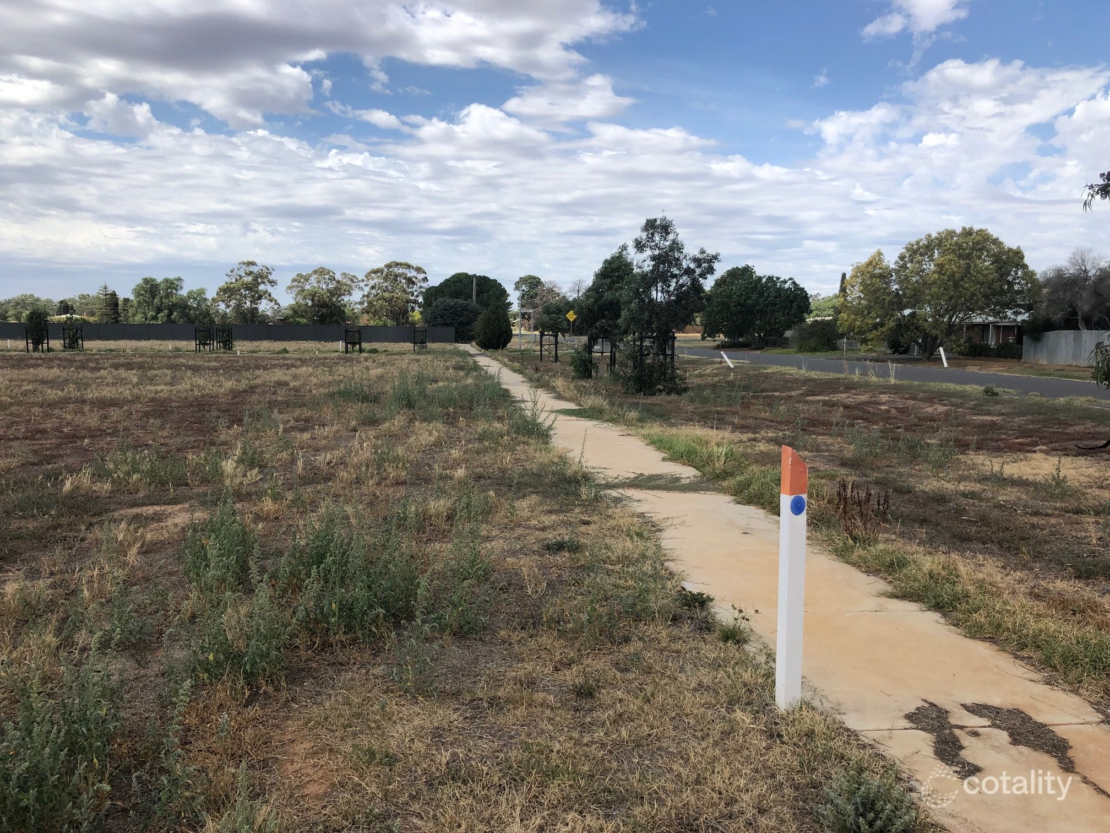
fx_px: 898
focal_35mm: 28
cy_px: 416
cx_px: 555
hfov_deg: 63.4
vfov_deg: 49.7
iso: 25
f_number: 1.8
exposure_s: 1/2404
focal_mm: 4
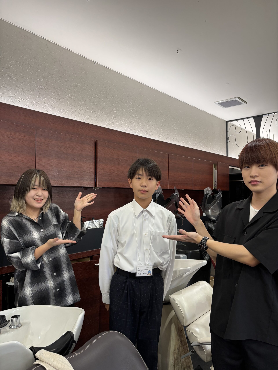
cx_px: 139
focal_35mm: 26
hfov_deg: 53.1
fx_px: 278
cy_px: 185
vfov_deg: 67.3
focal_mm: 5.96
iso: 125
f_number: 1.6
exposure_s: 1/50
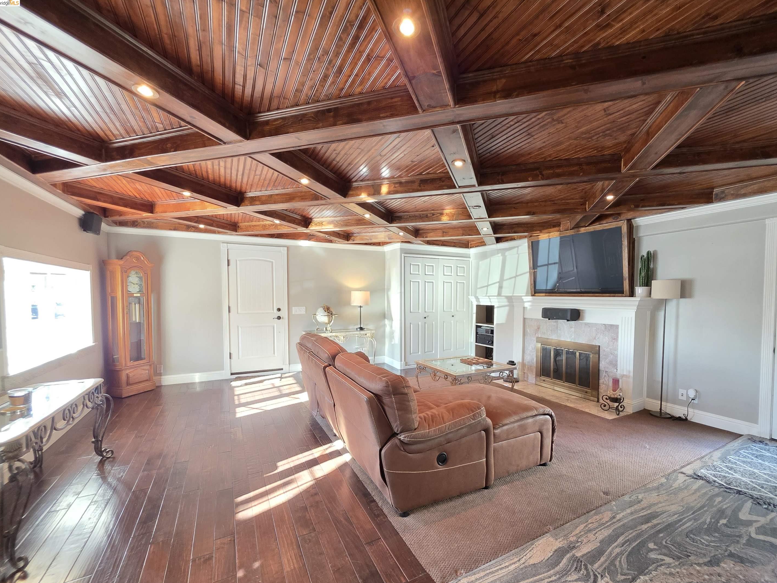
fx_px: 314
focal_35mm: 14
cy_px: 312
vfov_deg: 85.5
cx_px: 404
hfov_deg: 102.0
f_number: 1.9
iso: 500
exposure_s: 1/60
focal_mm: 2.2
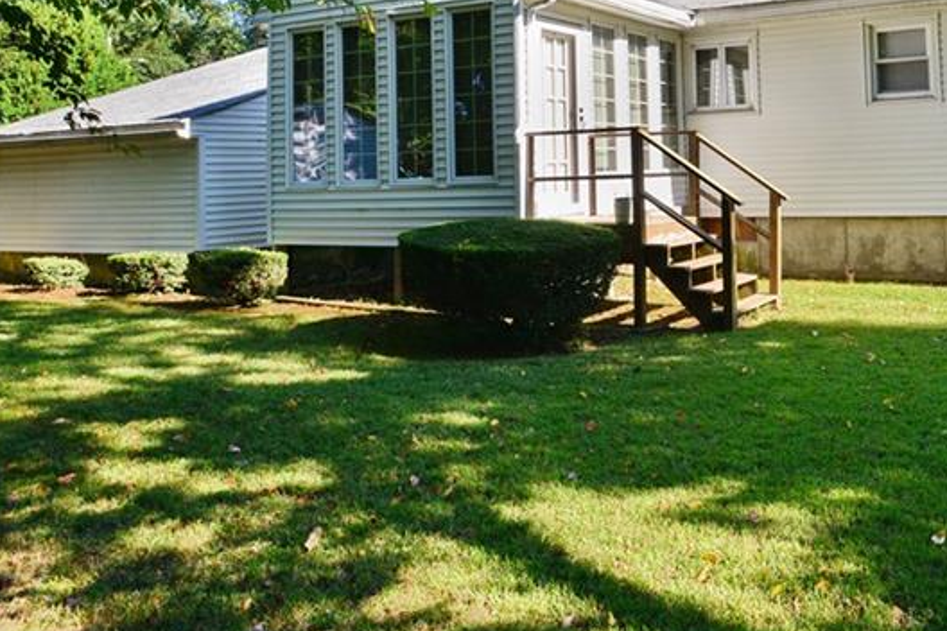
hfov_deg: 54.1
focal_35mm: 33
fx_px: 868
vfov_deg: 38.3
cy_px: 117
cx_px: 728
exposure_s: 1/250
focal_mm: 17
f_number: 10
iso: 400
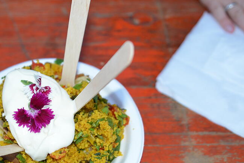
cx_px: 74
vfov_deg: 25.9
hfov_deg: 37.6
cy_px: 107
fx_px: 352
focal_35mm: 52
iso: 450
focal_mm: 24
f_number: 2.8
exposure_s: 1/60
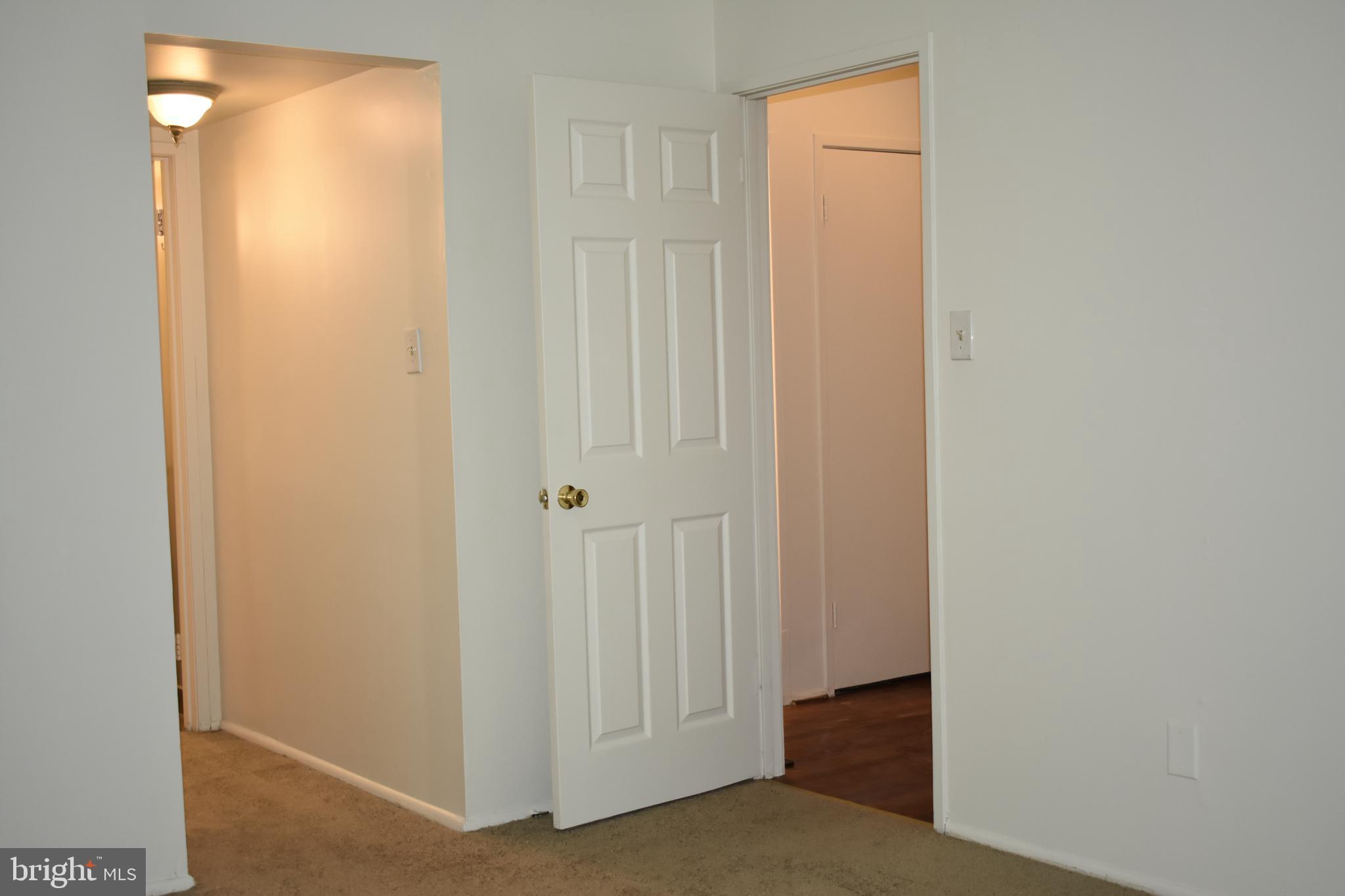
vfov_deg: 29.9
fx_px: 1681
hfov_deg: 43.6
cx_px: 672
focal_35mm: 45
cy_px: 448
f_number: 4.2
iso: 720
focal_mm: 30
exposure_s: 1/60
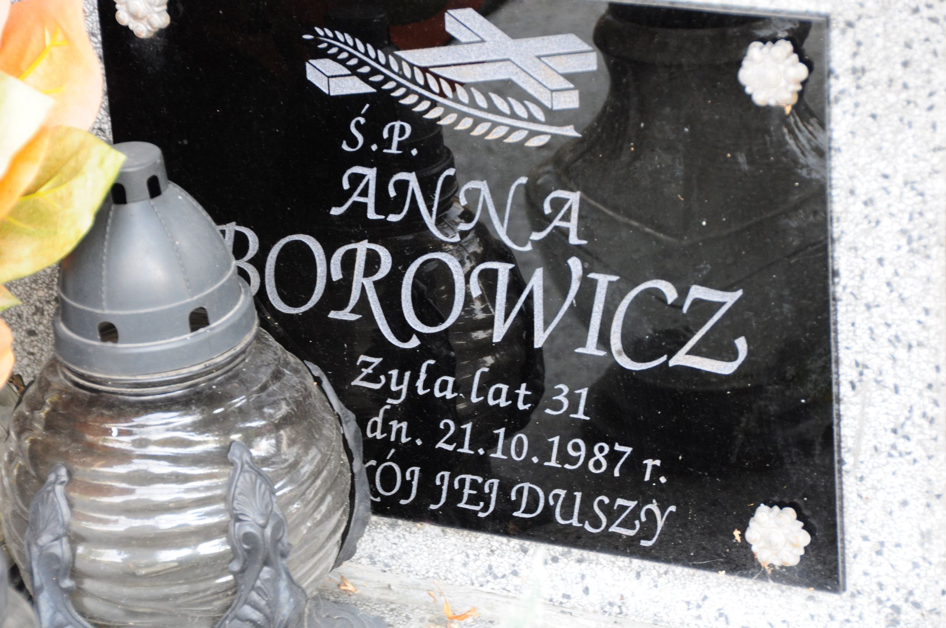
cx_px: 473
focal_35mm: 158
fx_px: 4134
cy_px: 314
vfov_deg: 8.7
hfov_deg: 13.1
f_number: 7.1
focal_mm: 105
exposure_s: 1/40
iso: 500
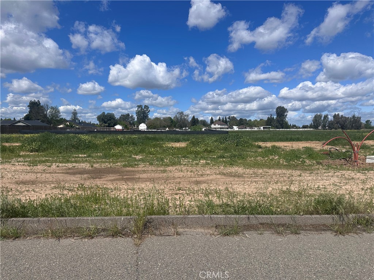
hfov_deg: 71.6
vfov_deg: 56.8
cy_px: 140
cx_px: 187
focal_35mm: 24
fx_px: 259
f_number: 1.78
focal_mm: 6.86
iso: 80
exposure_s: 1/8197
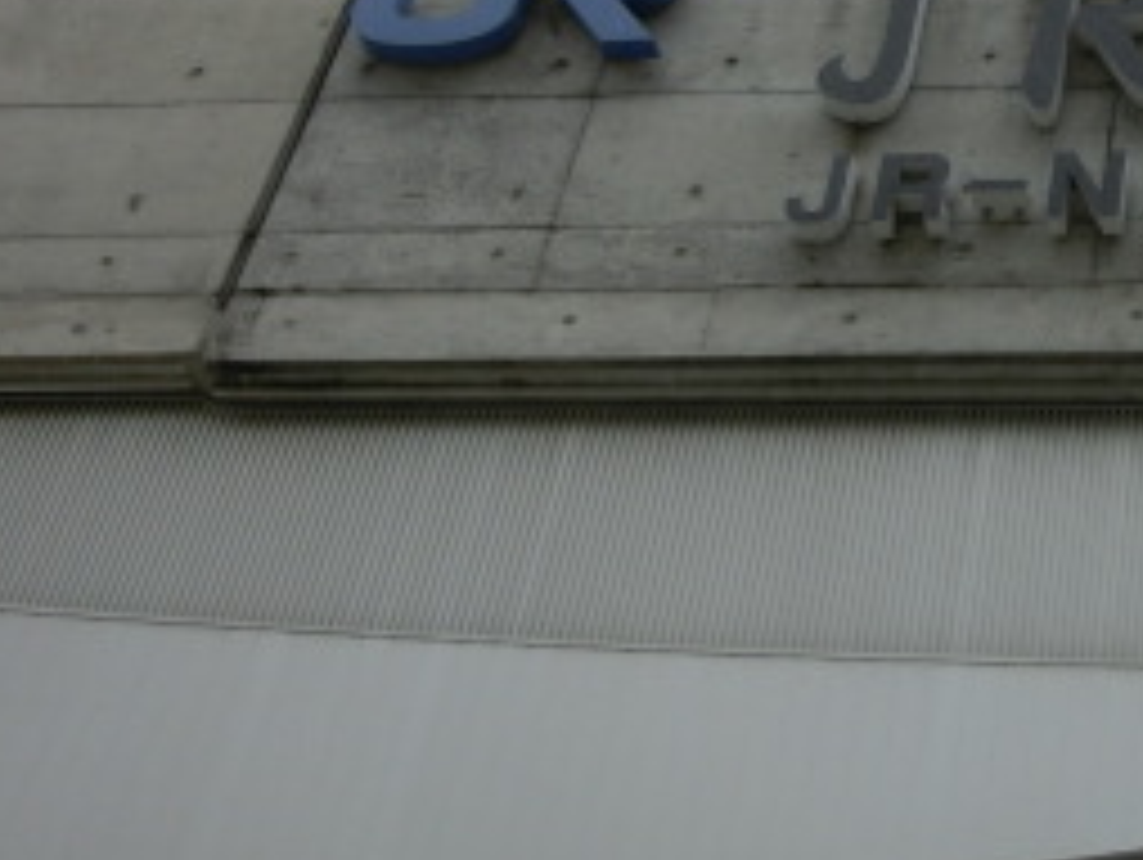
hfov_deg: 24.1
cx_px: 1390
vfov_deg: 20.0
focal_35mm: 73
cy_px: 185
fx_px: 2413
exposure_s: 1/320
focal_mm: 5.2
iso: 80
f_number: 3.7
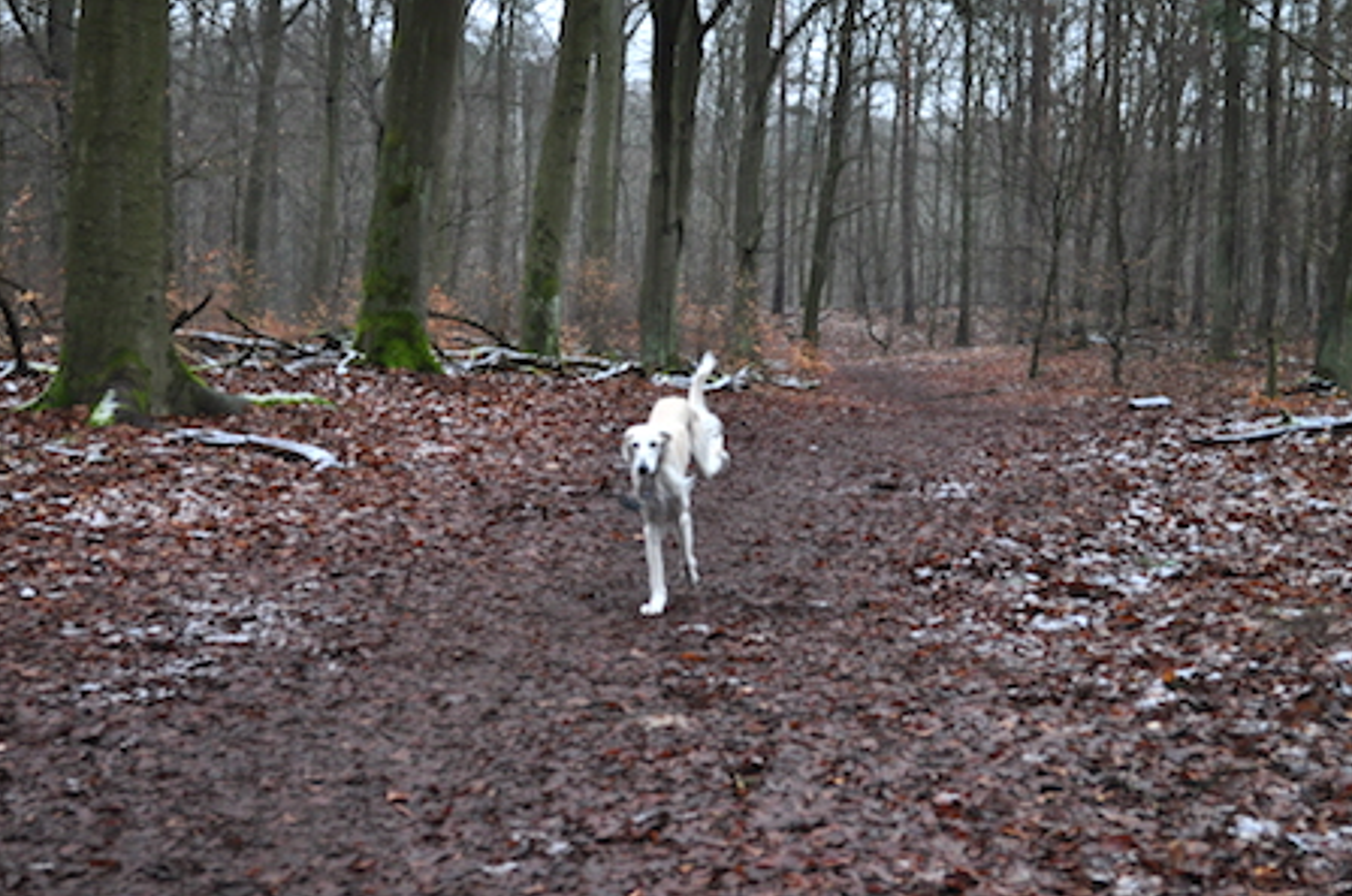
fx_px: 2512
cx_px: 700
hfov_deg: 30.1
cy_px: 483
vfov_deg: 20.2
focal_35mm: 67
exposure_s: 1/400
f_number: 5.3
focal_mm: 40
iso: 800
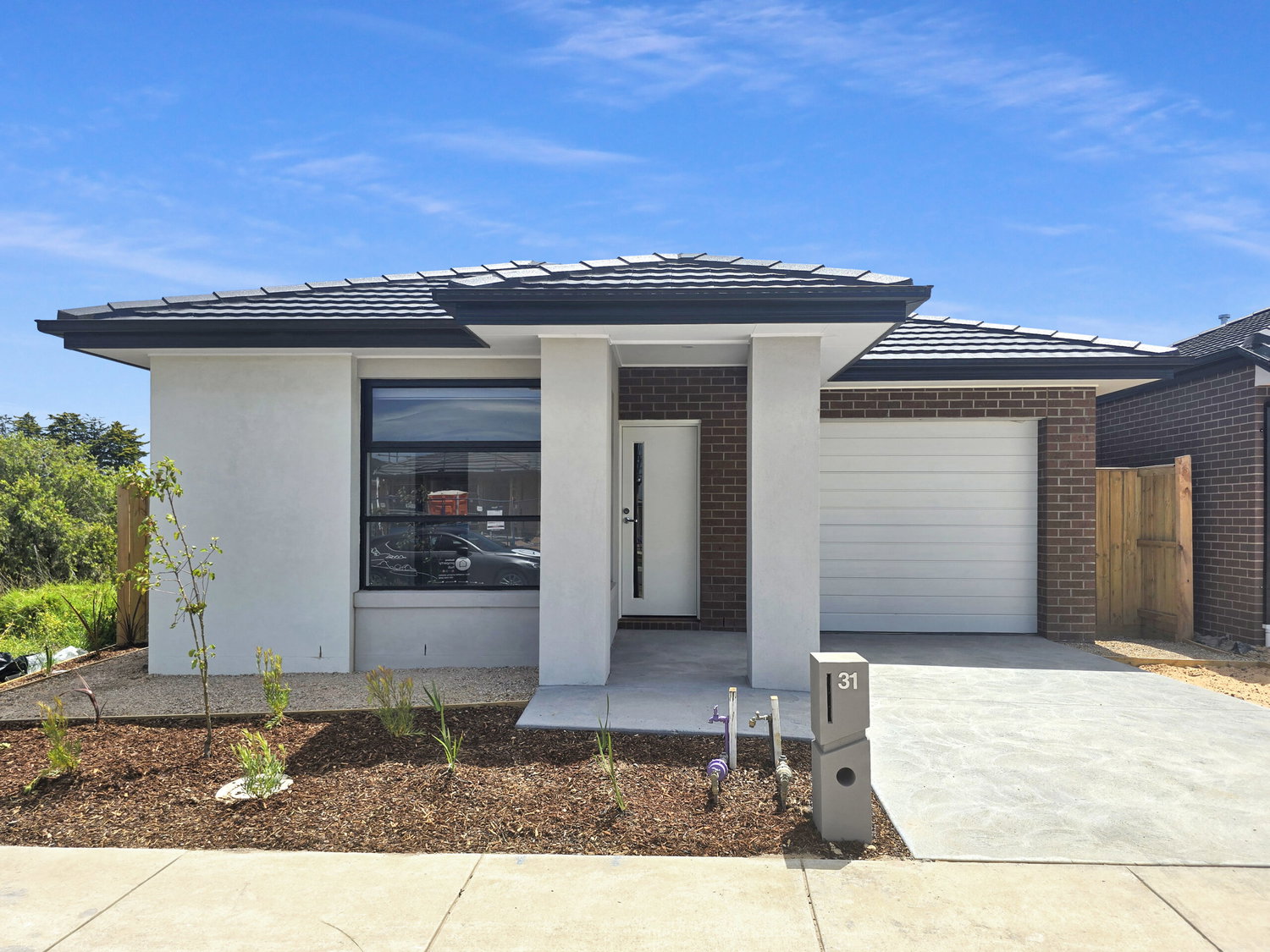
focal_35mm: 23
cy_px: 476
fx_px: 844
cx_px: 635
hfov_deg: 73.9
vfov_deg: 58.9
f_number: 1.7
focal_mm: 6.3
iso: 12
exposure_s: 1/1332
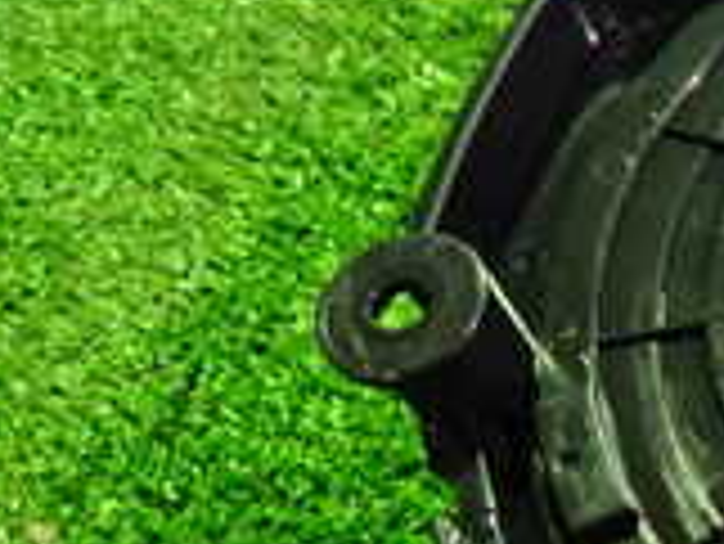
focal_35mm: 93
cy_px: 261
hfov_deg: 18.3
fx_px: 1947
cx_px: 1142
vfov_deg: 15.9
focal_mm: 4.5
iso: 800
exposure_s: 1/30
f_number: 2
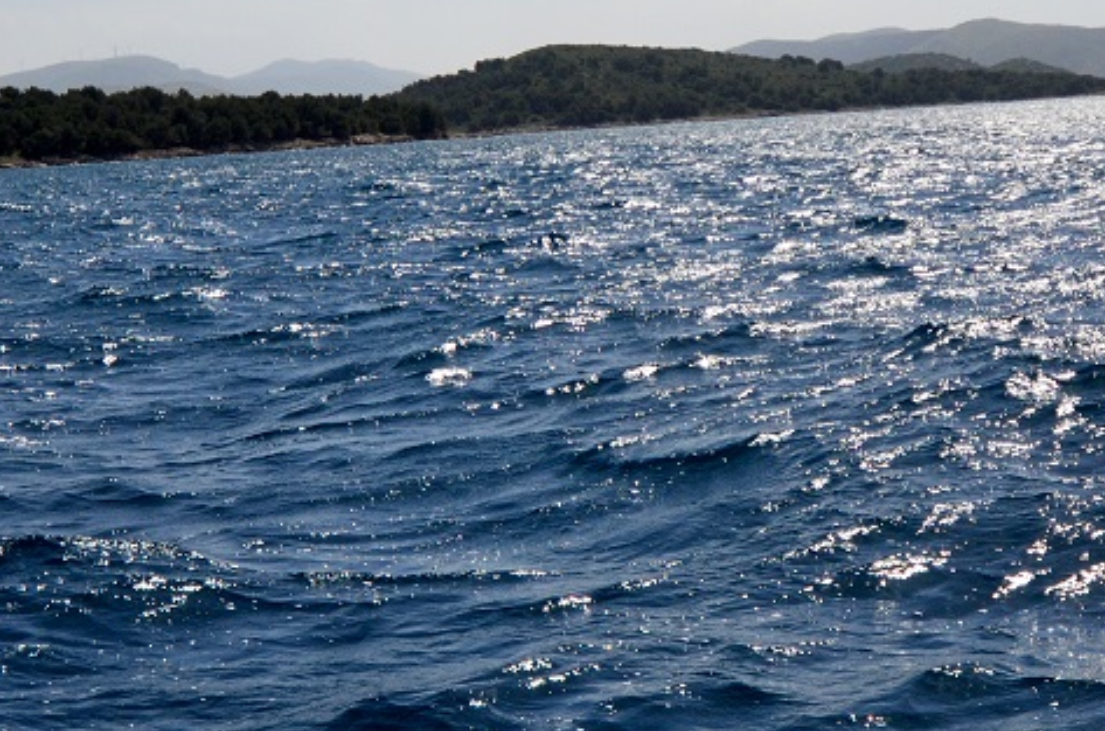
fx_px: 2327
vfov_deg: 17.8
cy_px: 197
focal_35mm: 76
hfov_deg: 26.6
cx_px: 695
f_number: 4.5
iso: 640
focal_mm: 24
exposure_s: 1/8000
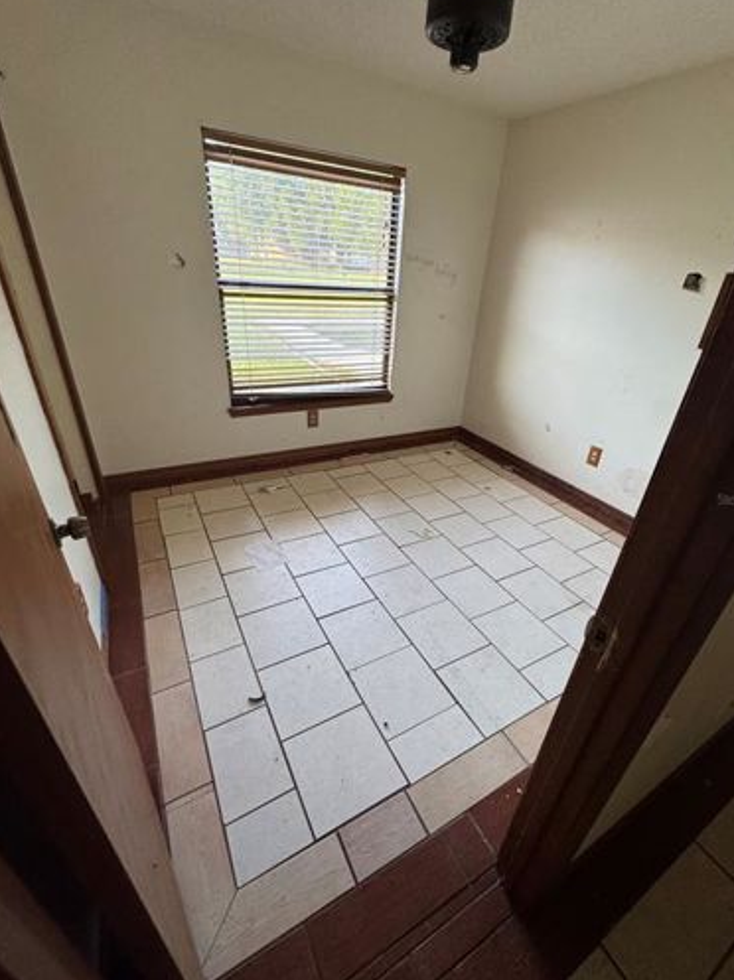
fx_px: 425
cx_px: 386
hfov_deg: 81.6
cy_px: 499
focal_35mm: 15
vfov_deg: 98.2
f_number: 2.2
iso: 200
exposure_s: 1/99
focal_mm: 2.22
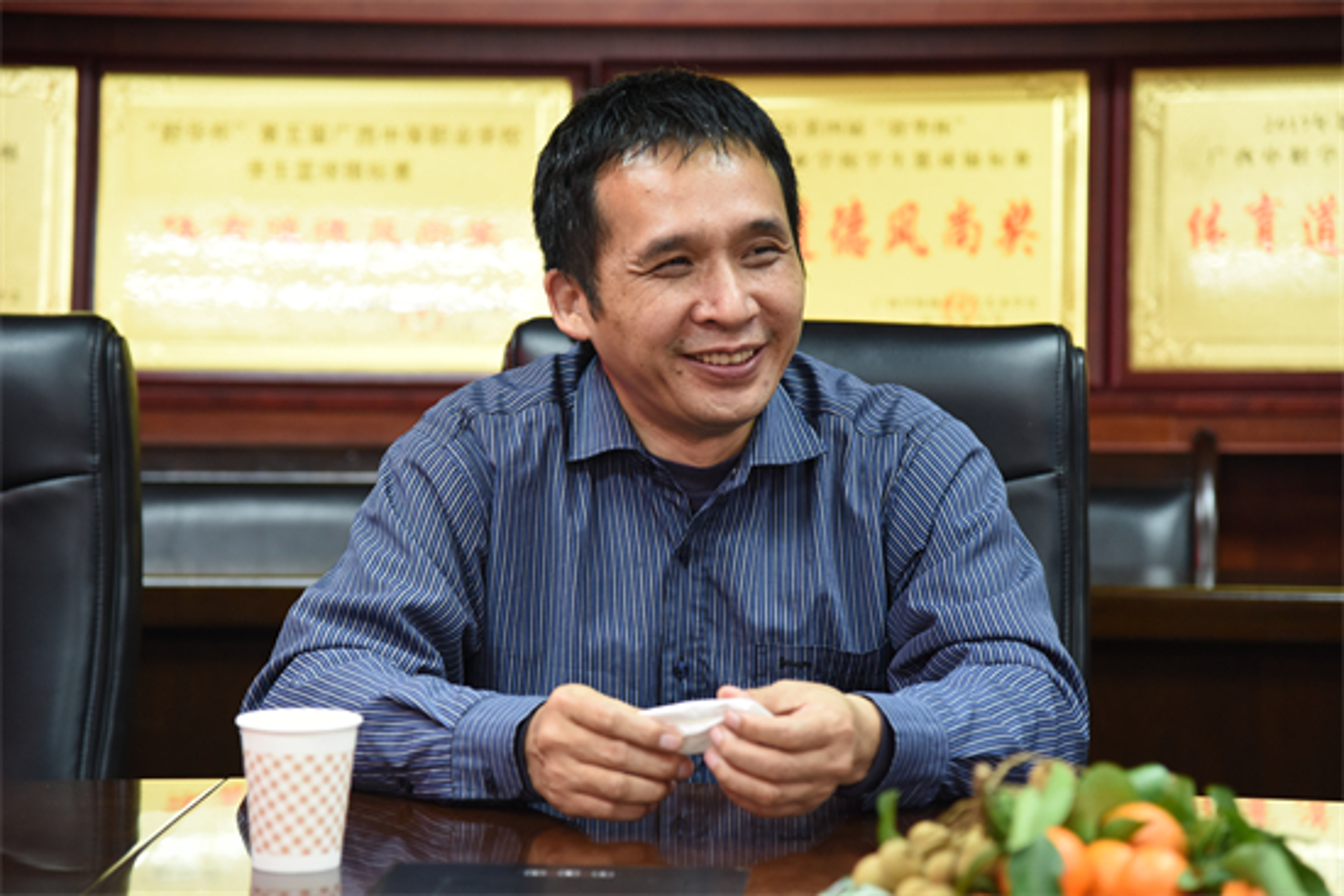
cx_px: 672
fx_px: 4481
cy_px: 448
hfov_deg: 17.1
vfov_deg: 11.4
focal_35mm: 120
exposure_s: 1/40
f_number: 4
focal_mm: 120
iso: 1600
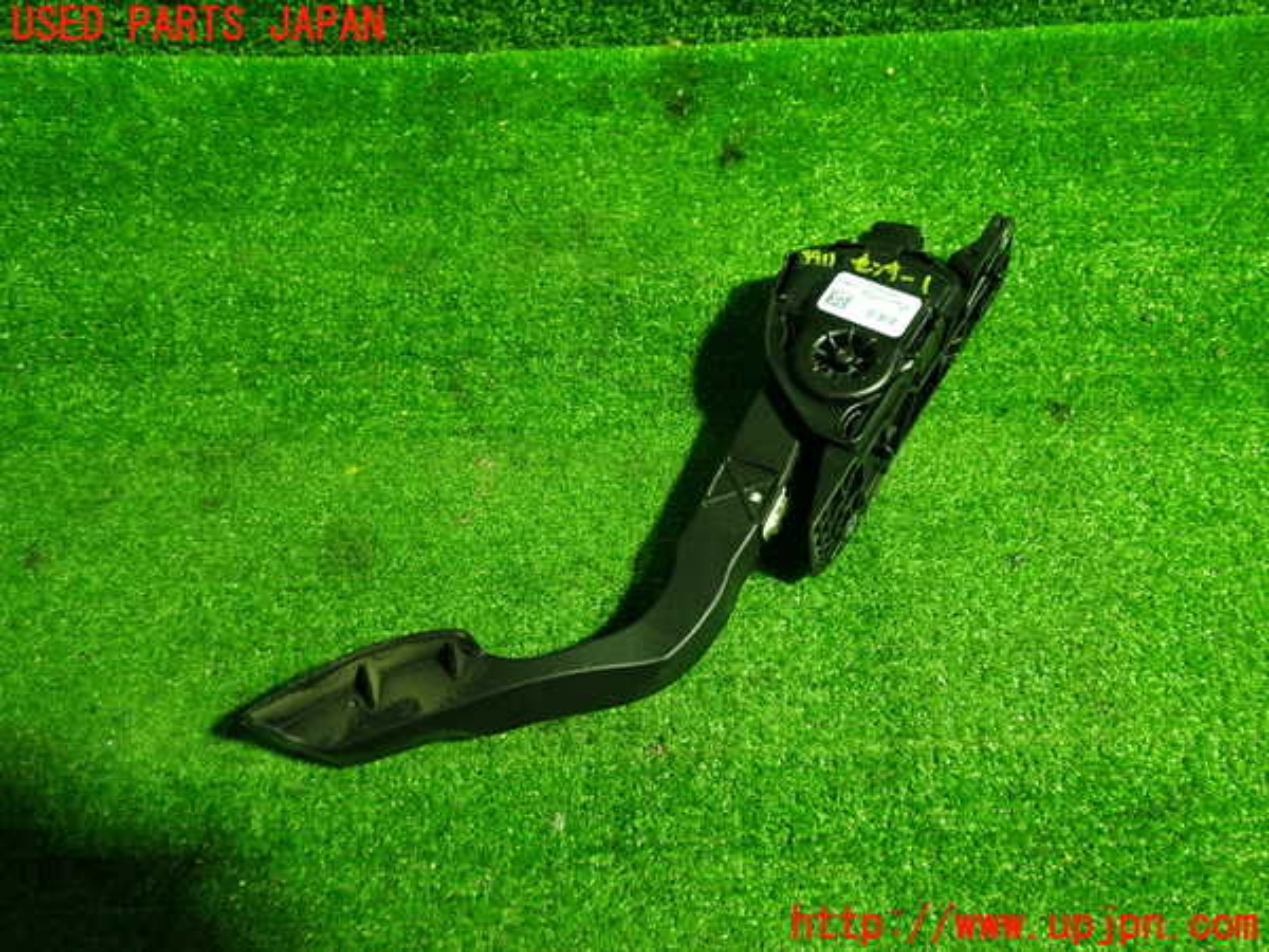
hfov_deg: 60.0
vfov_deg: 46.8
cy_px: 476
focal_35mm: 30
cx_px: 634
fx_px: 1100
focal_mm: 5.4
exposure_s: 1/30
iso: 320
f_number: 2.3
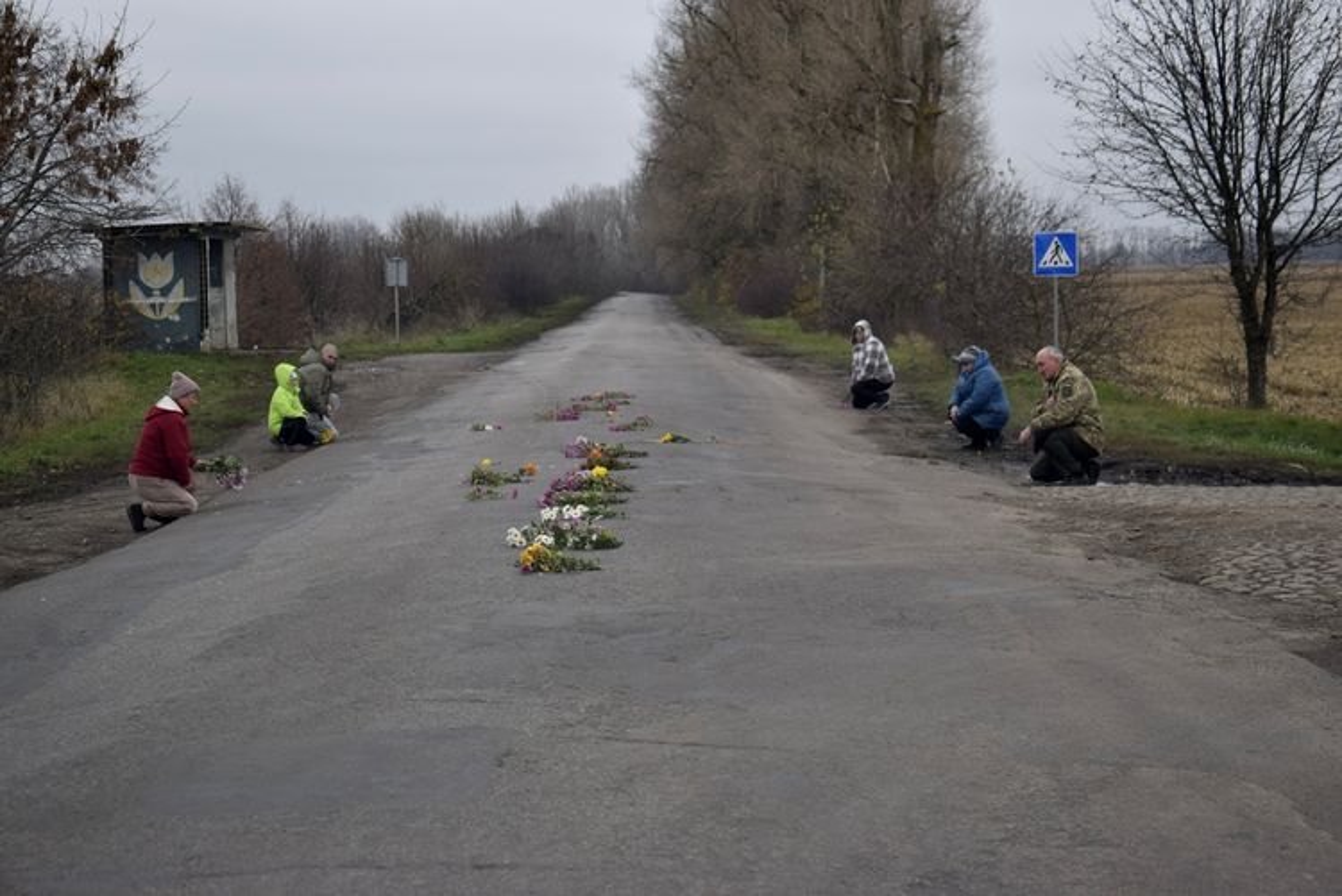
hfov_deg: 24.6
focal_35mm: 82
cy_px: 448
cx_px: 671
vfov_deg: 16.6
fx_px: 3077
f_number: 5.6
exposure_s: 1/320
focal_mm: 55
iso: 400
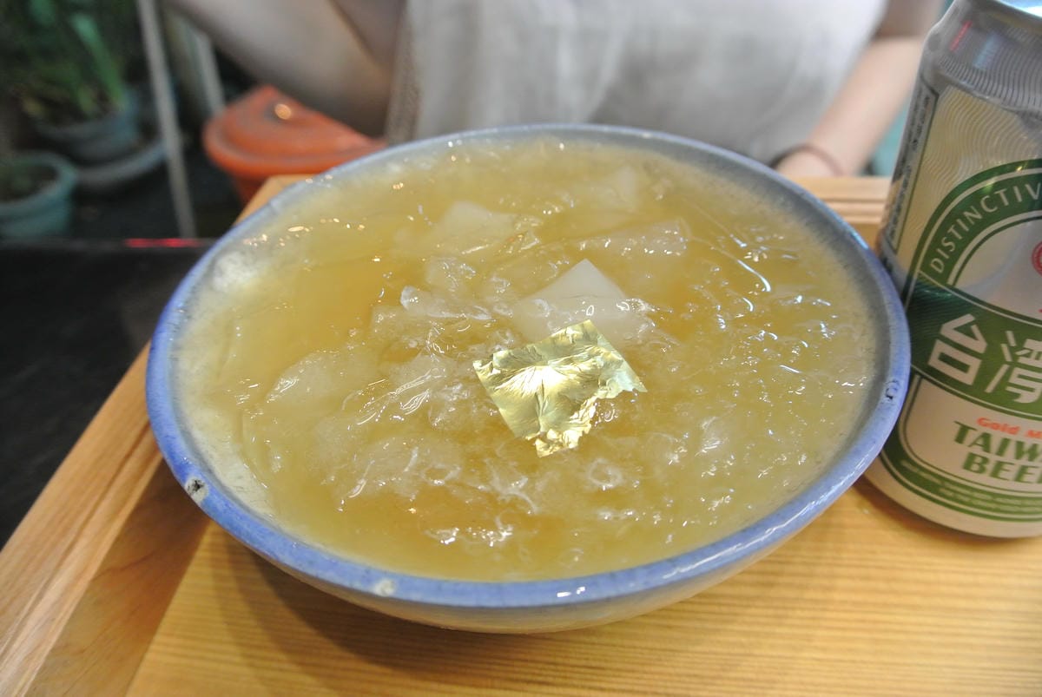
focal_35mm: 27
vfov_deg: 48.0
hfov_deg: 67.3
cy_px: 348
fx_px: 782
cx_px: 521
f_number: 3.5
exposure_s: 1/40
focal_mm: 10
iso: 800
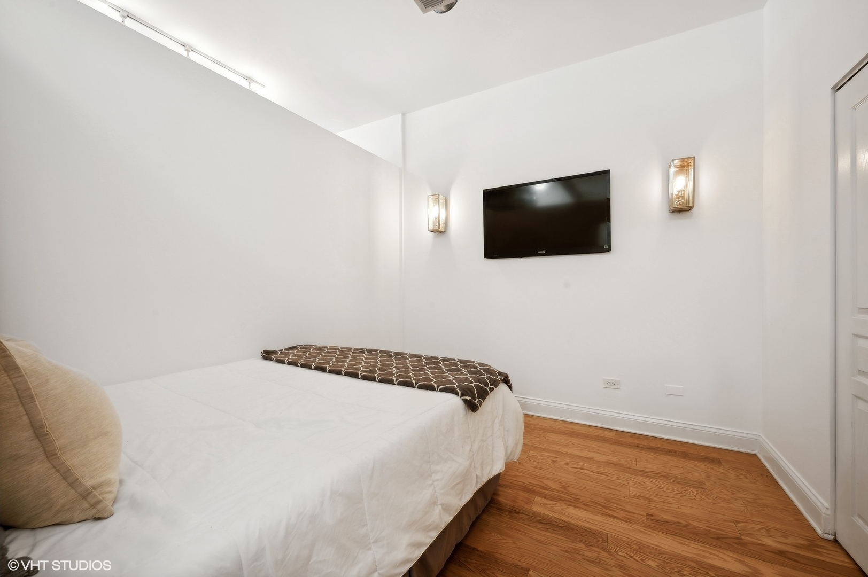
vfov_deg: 81.1
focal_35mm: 14
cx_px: 434
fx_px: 337
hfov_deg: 104.3
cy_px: 288
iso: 100
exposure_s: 1
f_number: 10
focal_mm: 14
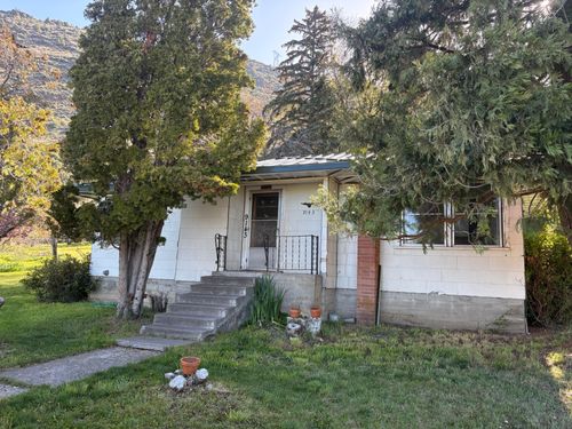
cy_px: 214
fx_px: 430
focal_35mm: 26
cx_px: 286
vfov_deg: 53.1
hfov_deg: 67.3
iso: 64
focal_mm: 5.96
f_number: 1.6
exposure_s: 1/329
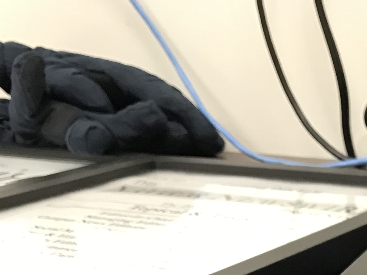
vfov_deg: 14.2
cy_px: 456
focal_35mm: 95
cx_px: 446
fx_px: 1007
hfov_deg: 19.4
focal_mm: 3.99
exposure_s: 1/30
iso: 40
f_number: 1.8
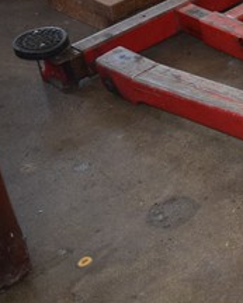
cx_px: 483
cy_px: 62
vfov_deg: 20.2
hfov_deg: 13.9
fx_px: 844
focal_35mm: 94
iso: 800
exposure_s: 1/60
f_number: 4
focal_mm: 18
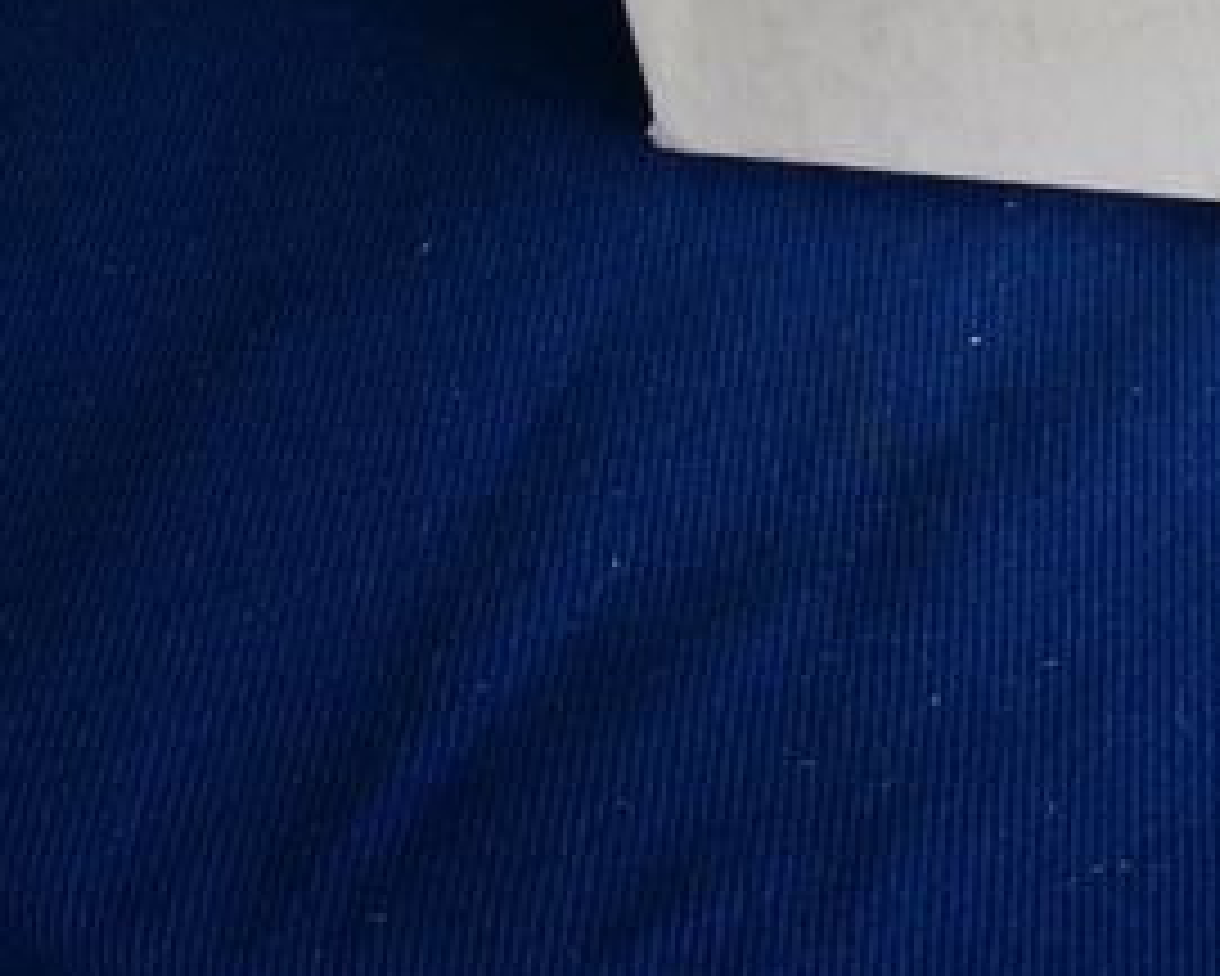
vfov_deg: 15.1
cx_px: 1657
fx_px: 3395
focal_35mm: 94
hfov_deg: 18.7
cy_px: -506
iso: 50
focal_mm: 4.15
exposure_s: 1/120
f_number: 2.2
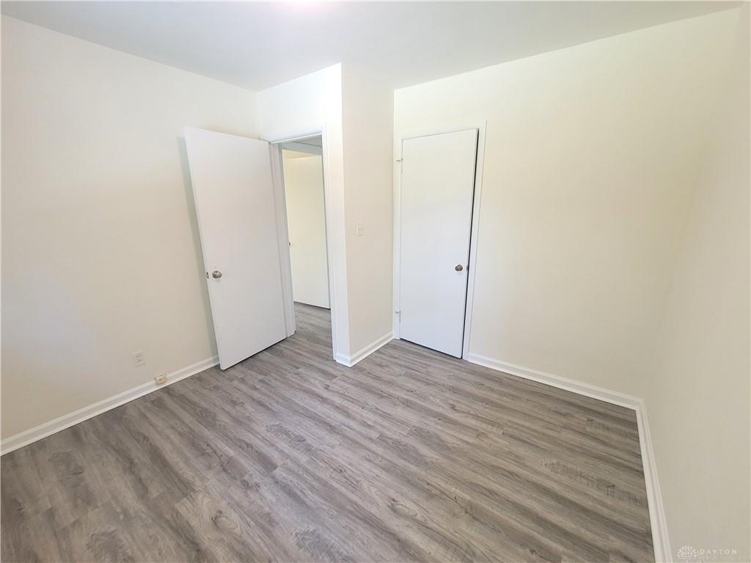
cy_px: 282
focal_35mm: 13
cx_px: 376
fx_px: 282
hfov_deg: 106.2
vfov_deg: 89.9
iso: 320
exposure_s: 1/60
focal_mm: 2.2
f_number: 2.2
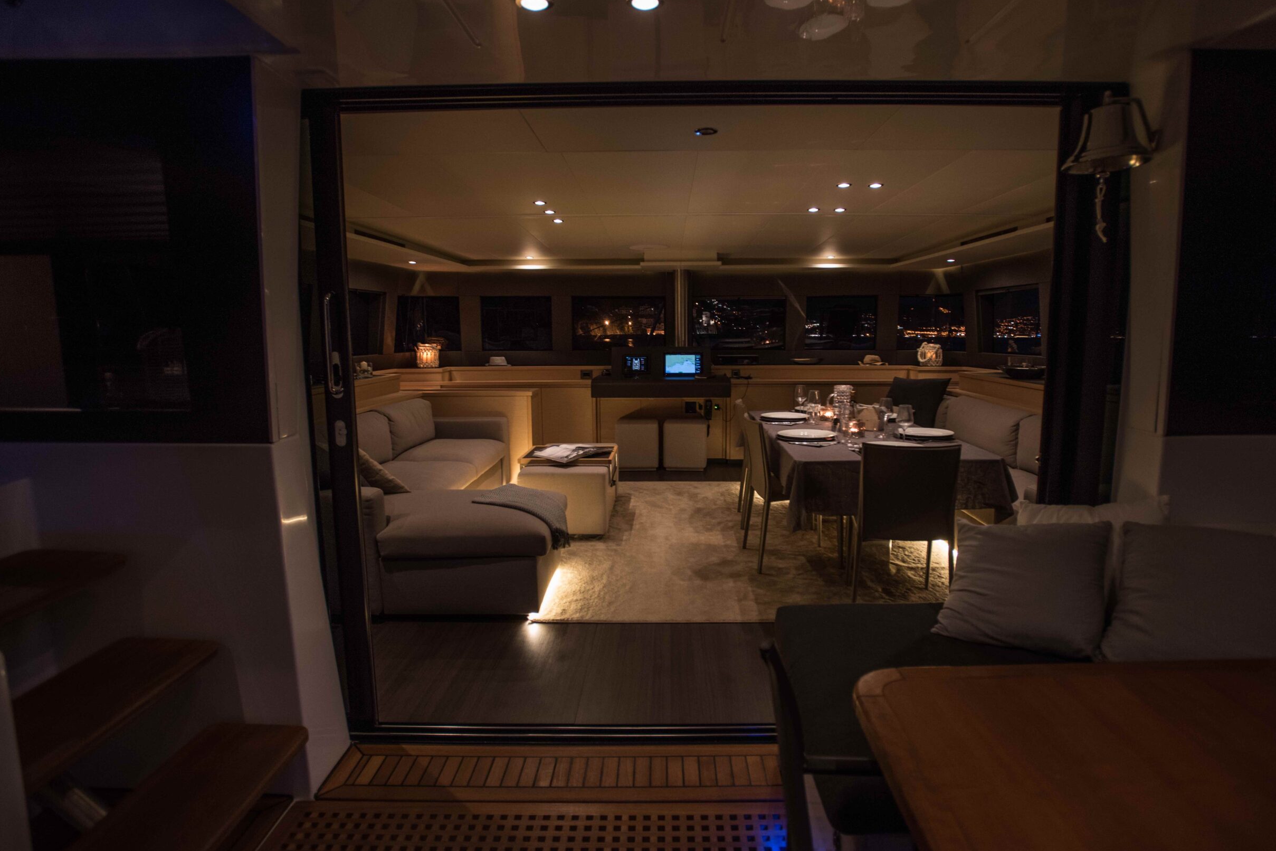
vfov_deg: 67.4
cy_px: 431
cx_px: 663
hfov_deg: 90.0
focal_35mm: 18
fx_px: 638
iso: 800
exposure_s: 1/8
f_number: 2.8
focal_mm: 17
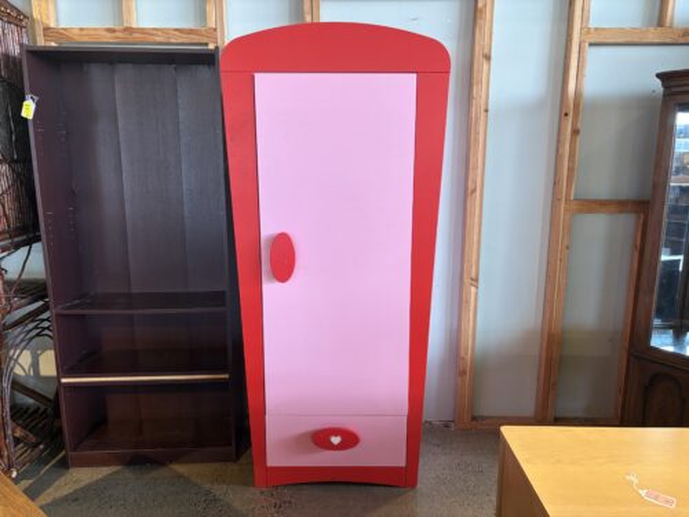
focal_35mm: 26
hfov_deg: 67.3
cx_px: 344
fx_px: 518
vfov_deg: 53.1
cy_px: 258
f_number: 1.6
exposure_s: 1/60
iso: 160
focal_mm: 5.96
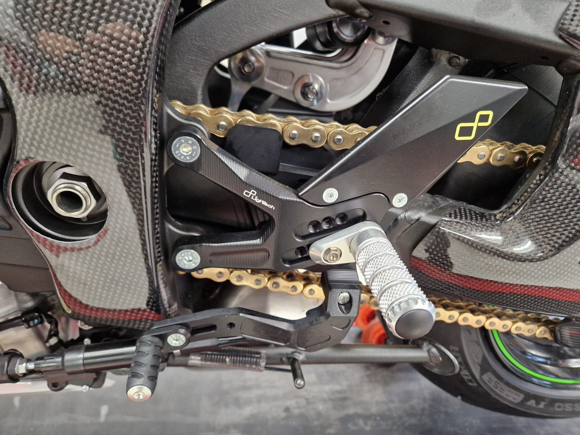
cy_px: 218
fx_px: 385
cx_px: 290
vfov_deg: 58.9
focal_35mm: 23
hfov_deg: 73.9
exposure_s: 1/100
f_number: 1.8
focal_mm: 5.4
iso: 640
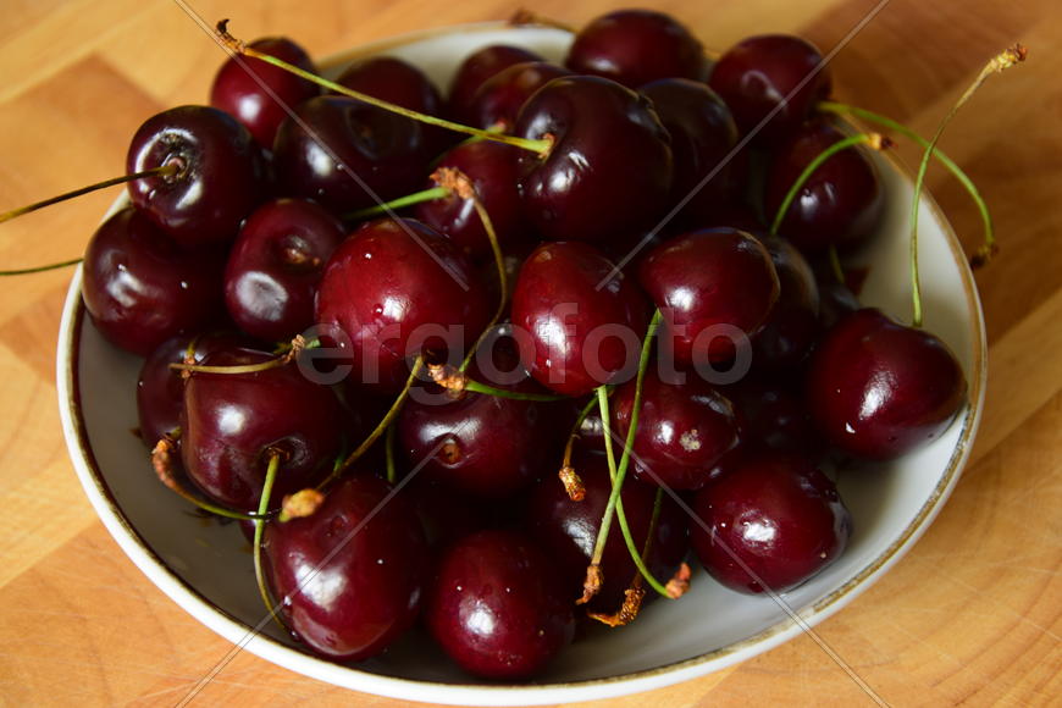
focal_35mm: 93
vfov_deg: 14.7
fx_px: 2743
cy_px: 354
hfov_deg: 21.9
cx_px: 531
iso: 100
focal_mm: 62
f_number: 5.3
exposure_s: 1/2.5
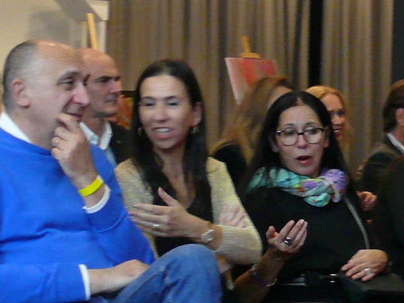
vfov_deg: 9.5
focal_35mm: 156
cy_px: 226
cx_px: 519
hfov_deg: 12.3
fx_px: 1821
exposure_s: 1/30
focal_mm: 8.2
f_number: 2.8
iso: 250
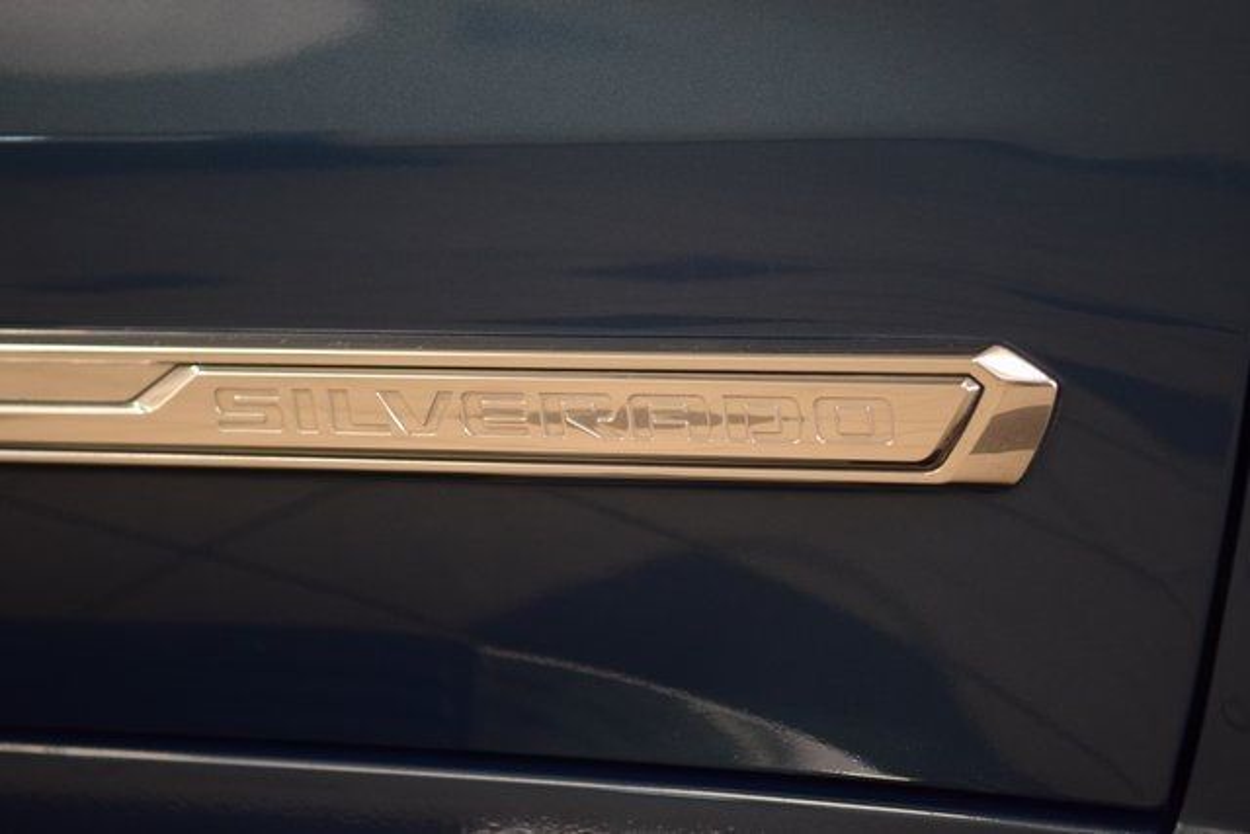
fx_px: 3646
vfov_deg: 13.0
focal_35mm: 105
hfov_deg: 19.5
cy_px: 417
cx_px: 625
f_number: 2.8
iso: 1600
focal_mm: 70
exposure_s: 1/125
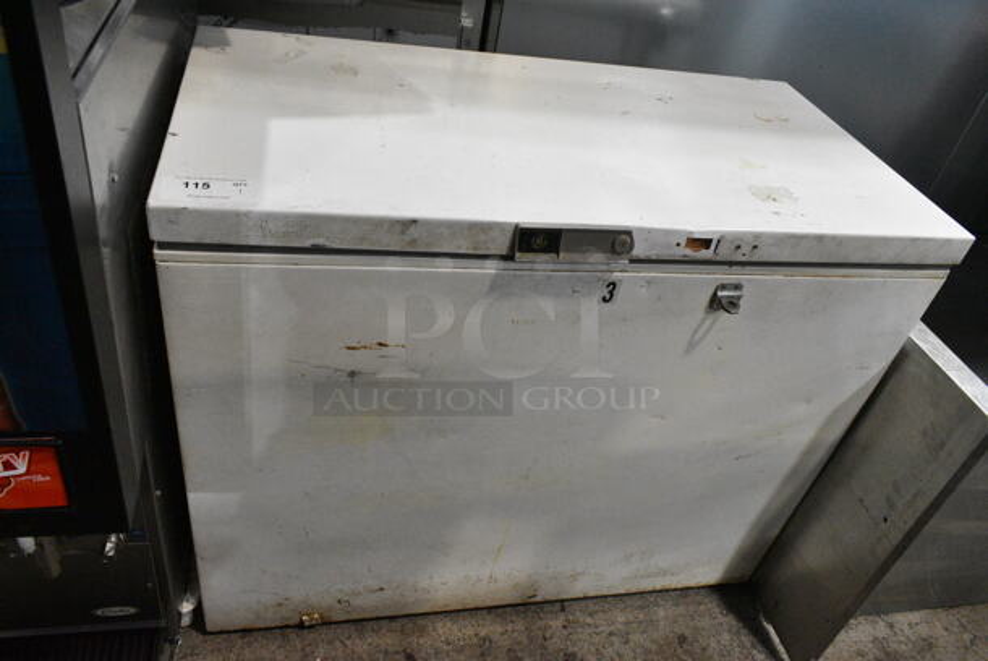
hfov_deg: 67.3
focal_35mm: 27
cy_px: 330
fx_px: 742
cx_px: 494
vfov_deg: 48.0
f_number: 9
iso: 6400
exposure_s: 1/320
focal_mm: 18
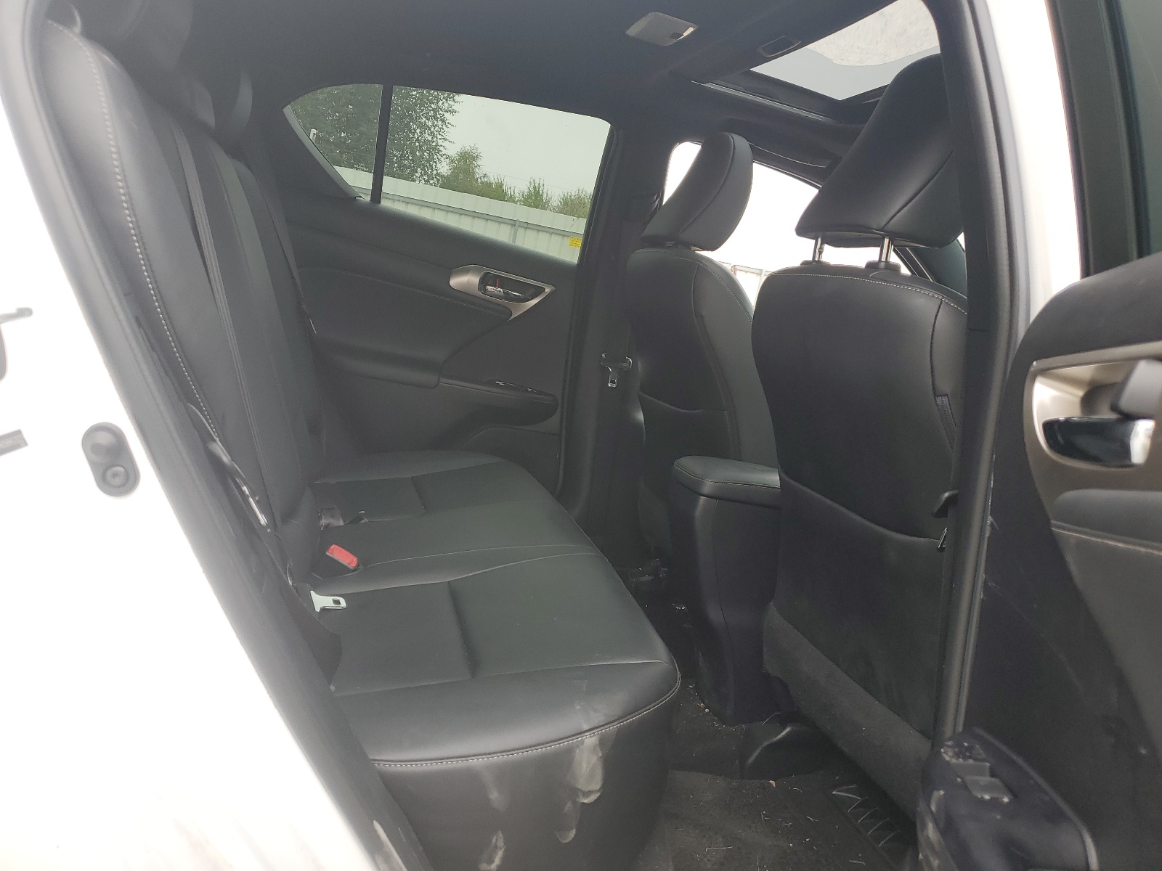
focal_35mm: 26
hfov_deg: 67.3
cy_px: 436
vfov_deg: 53.1
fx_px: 873
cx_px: 581
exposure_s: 1/278
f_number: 1.5
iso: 50
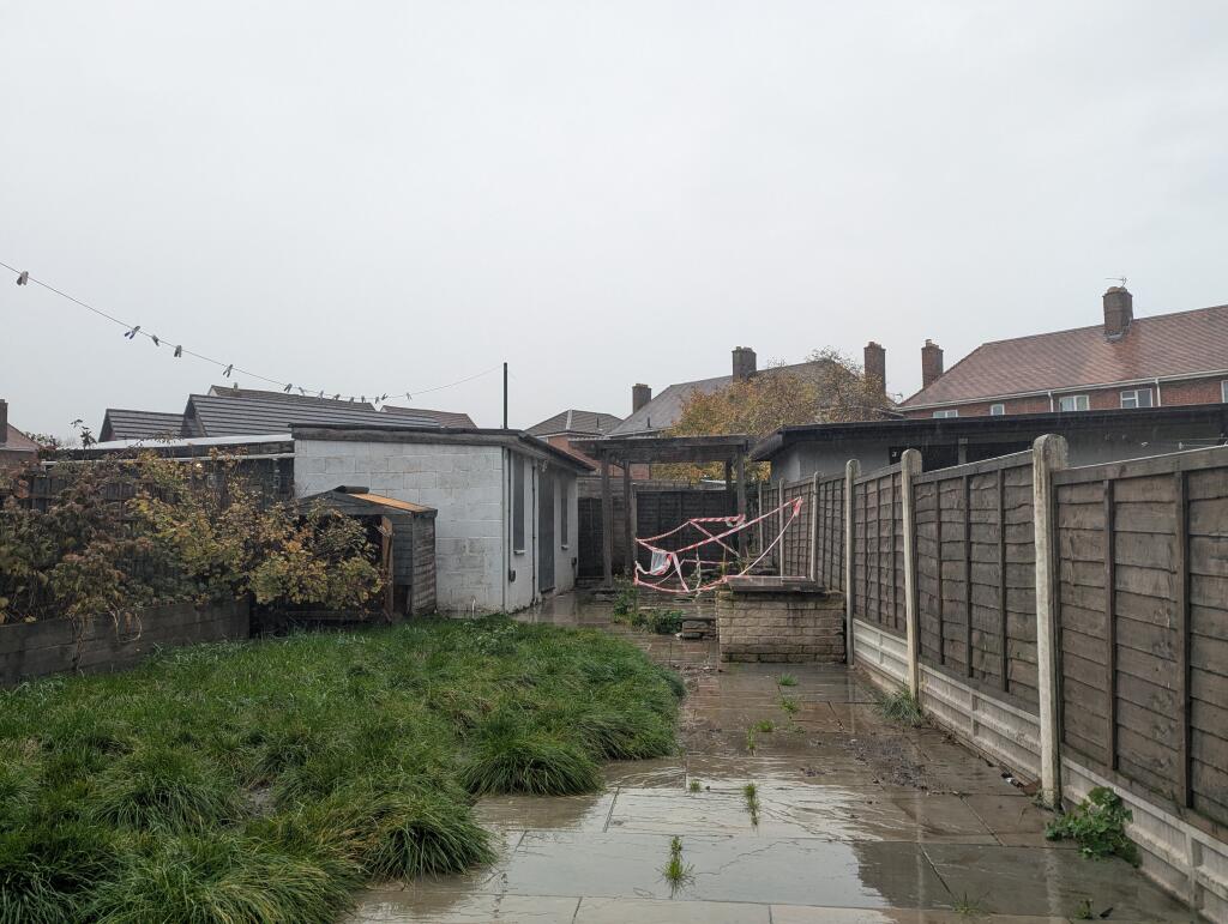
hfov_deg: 71.5
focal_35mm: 24
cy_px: 462
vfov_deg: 56.9
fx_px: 853
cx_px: 614
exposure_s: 1/293
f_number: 1.85
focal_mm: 6.81
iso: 58
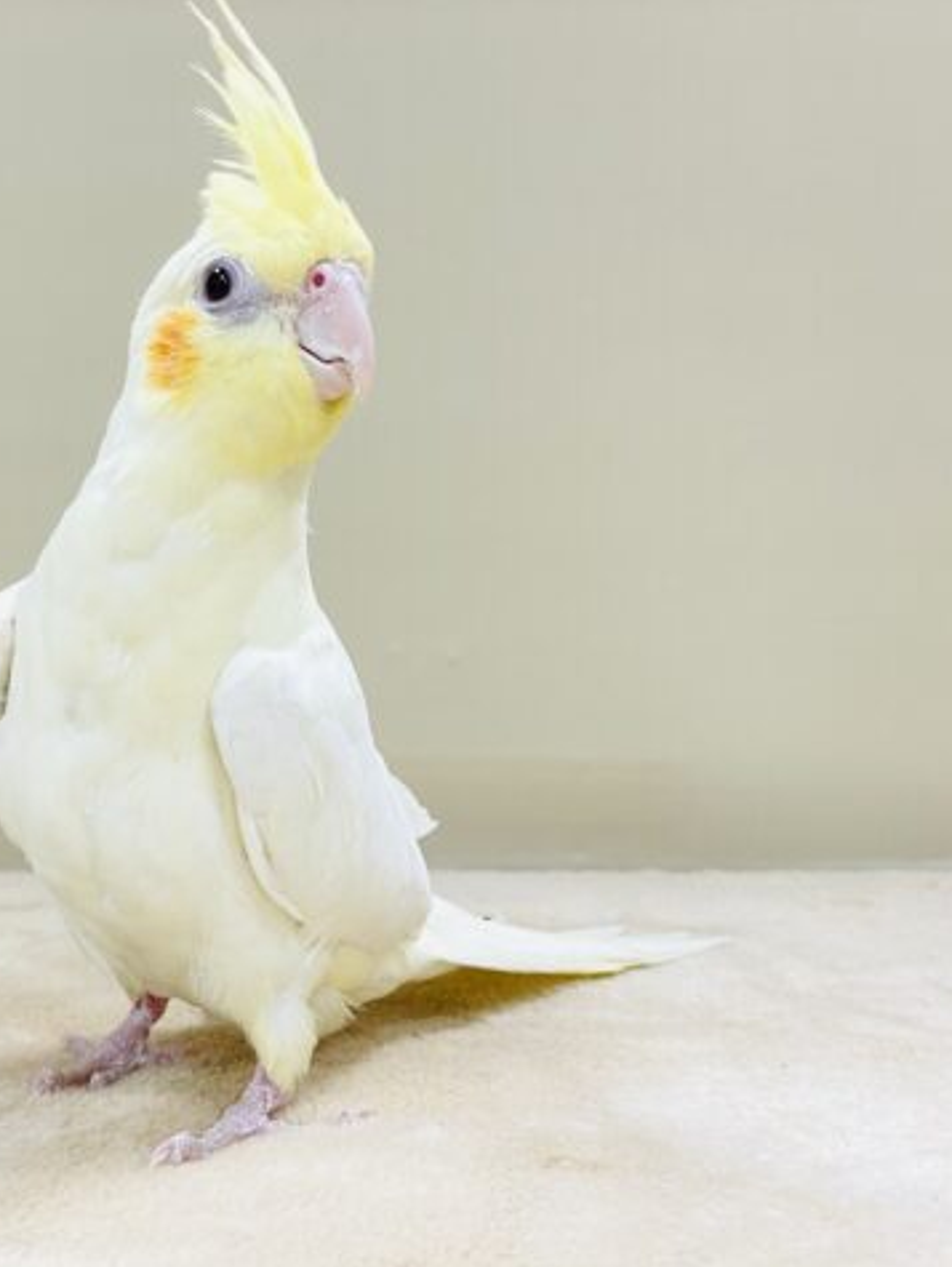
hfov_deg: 20.9
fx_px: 2563
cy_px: 635
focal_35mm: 70
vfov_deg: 27.8
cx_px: 256
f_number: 2
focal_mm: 6
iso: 80
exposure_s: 1/99
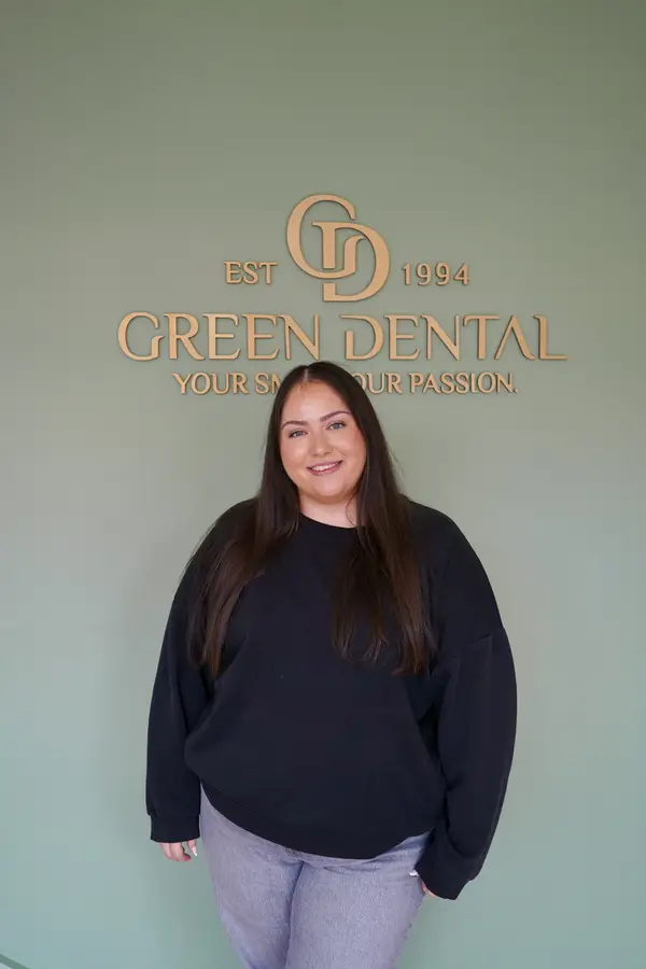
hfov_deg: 36.9
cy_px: 484
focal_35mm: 36
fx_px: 969
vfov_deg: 53.1
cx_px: 323
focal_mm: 36
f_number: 4
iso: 500
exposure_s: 1/160
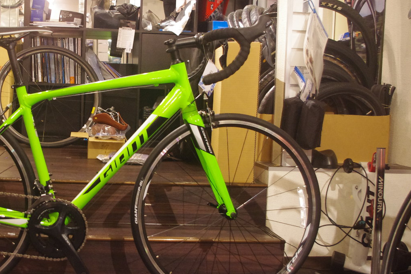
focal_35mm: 51
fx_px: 582
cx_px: 95
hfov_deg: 37.8
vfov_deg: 26.5
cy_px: 129
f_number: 4
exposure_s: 1/20
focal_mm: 20
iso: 1600
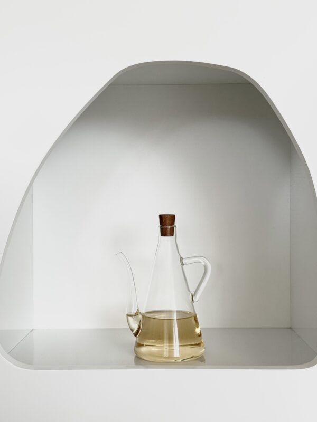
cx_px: 158
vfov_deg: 39.7
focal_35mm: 48
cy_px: 211
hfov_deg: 30.3
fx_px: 586
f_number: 1.78
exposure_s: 1/121
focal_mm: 6.76
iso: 64
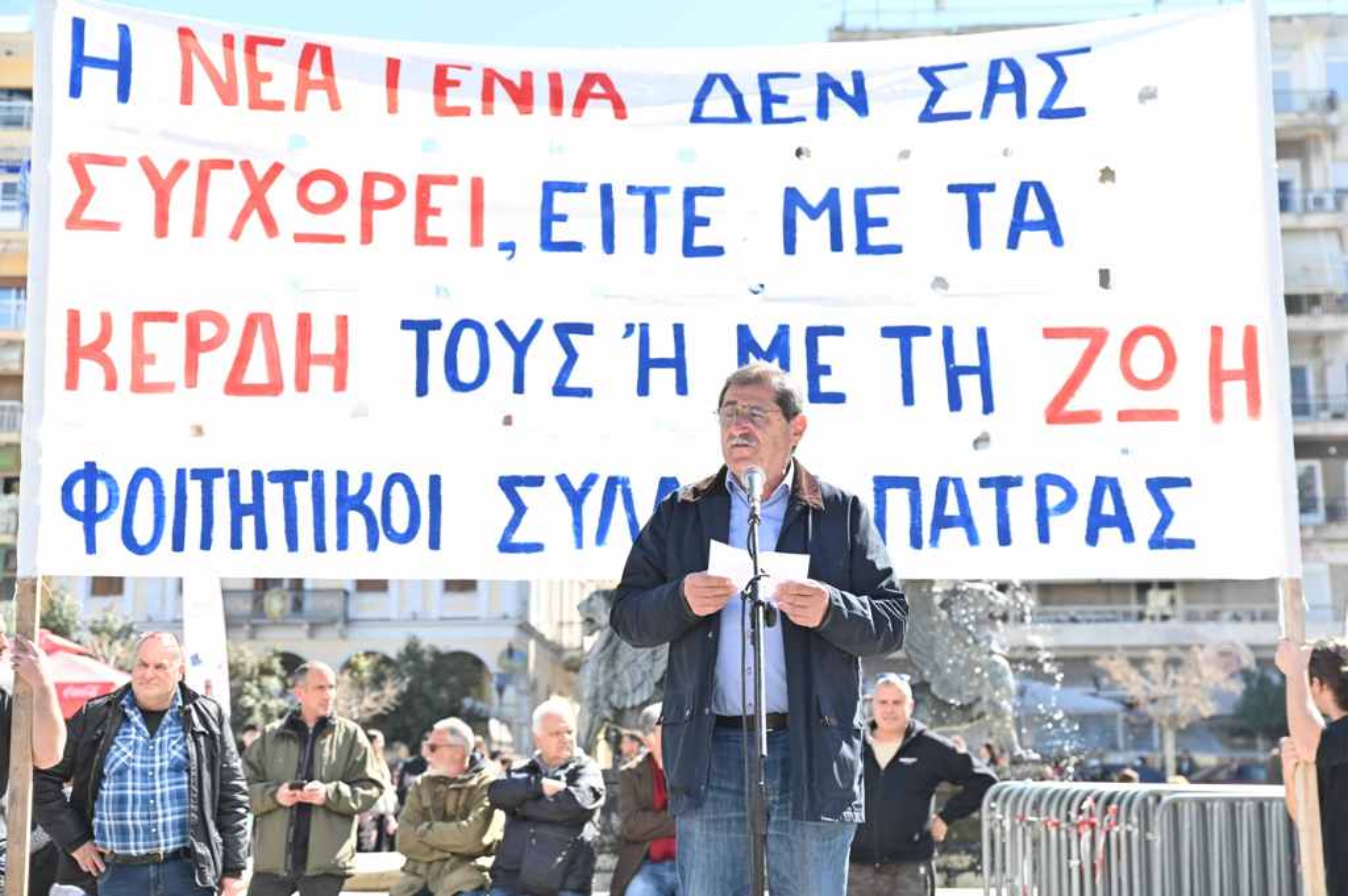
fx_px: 1945
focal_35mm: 52
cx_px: 674
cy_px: 448
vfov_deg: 25.9
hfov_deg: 38.2
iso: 640
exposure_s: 1/2500
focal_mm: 52
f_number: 3.2
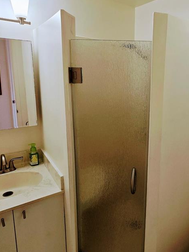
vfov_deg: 69.1
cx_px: 151
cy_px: 111
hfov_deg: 51.4
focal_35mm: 25
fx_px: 182
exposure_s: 1/60
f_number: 2.2
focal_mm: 2.2
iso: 50
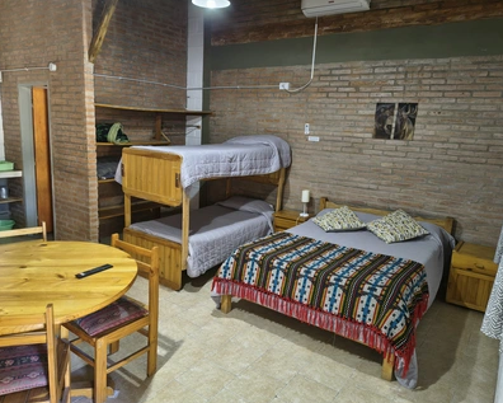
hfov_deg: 66.0
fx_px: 387
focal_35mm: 26
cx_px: 239
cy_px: 202
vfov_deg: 55.0
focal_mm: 5.56
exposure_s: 1/33.3
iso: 2058
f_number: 1.8
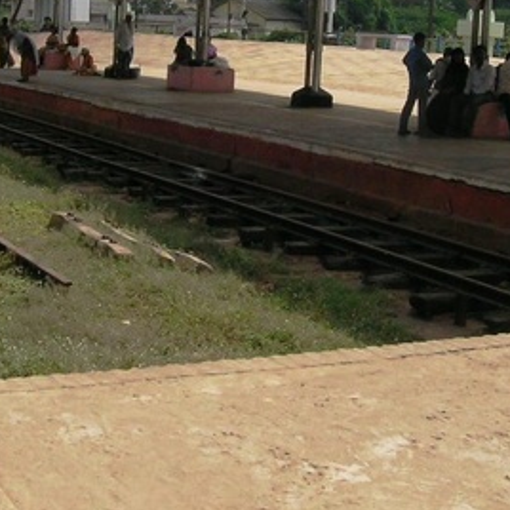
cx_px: 192
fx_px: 1233
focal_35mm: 74
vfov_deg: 23.2
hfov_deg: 23.3
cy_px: 148
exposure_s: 1/211
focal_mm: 5.8
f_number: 7.1
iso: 50
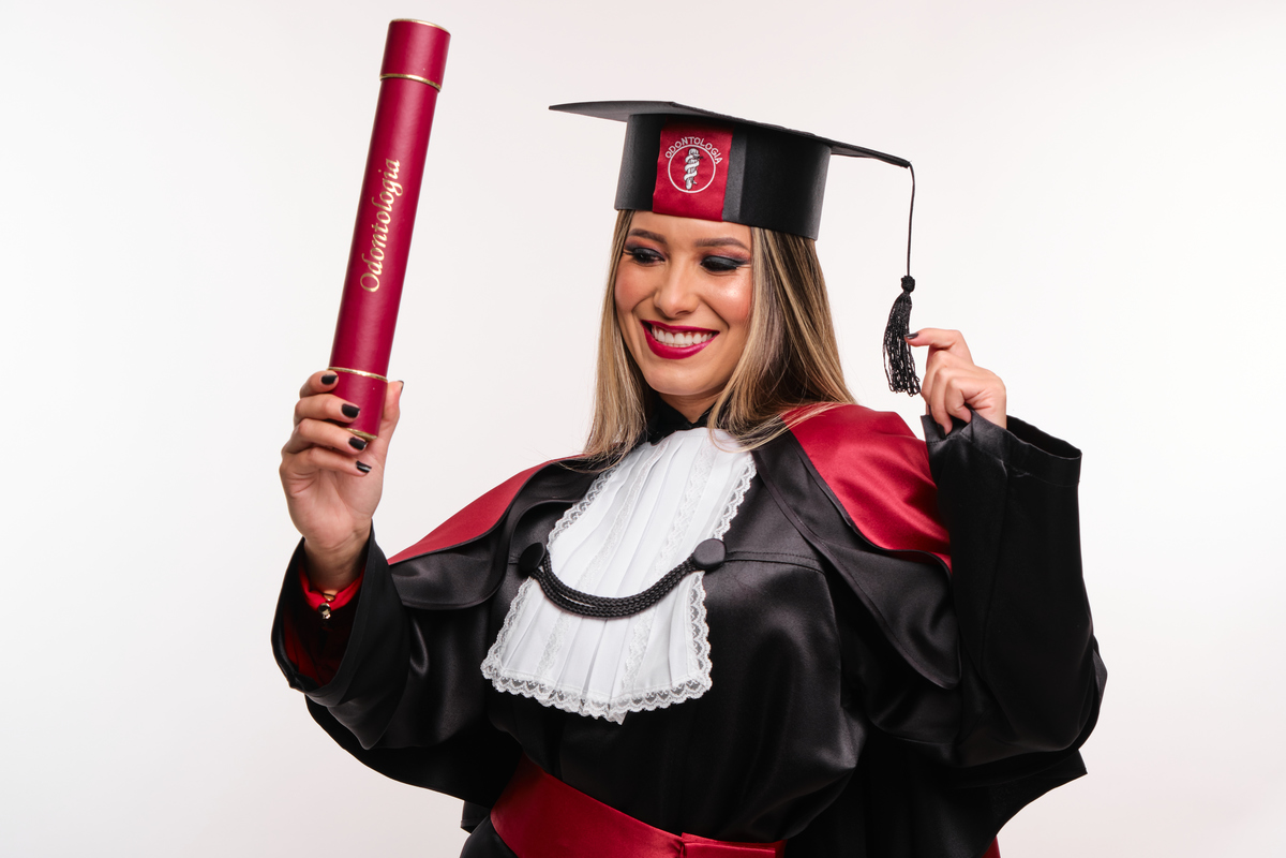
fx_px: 2107
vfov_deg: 23.0
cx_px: 643
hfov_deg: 33.9
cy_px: 429
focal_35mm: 59
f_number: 8
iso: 160
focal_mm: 39.3
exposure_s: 1/160
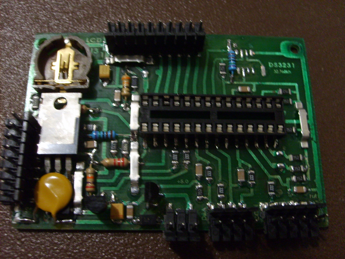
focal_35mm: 35
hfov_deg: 52.6
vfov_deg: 40.7
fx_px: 349
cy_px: 130
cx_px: 172
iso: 140
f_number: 2.8
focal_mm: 5.8
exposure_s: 1/6
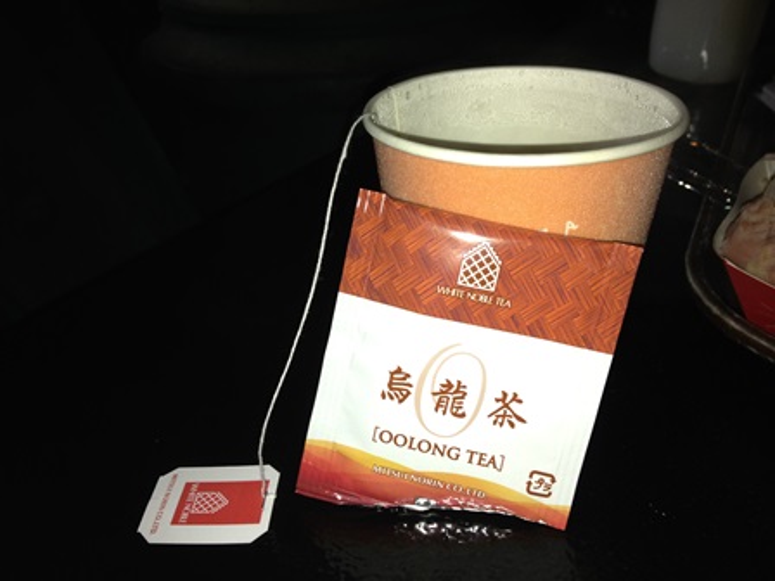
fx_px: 784
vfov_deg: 40.7
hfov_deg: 52.6
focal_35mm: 35
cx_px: 388
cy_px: 290
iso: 64
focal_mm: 4.28
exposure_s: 1/62
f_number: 2.4
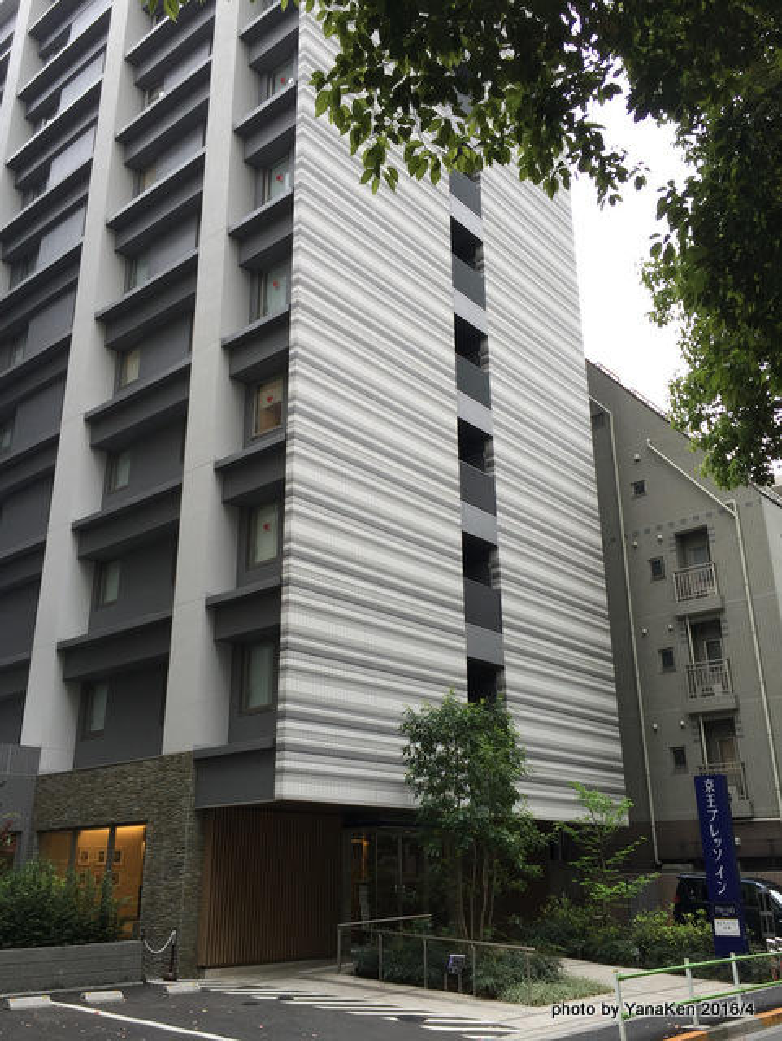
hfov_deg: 48.3
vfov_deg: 61.6
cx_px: 391
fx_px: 872
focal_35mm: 29
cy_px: 520
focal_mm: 4.2
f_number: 2.2
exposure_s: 1/123
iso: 32
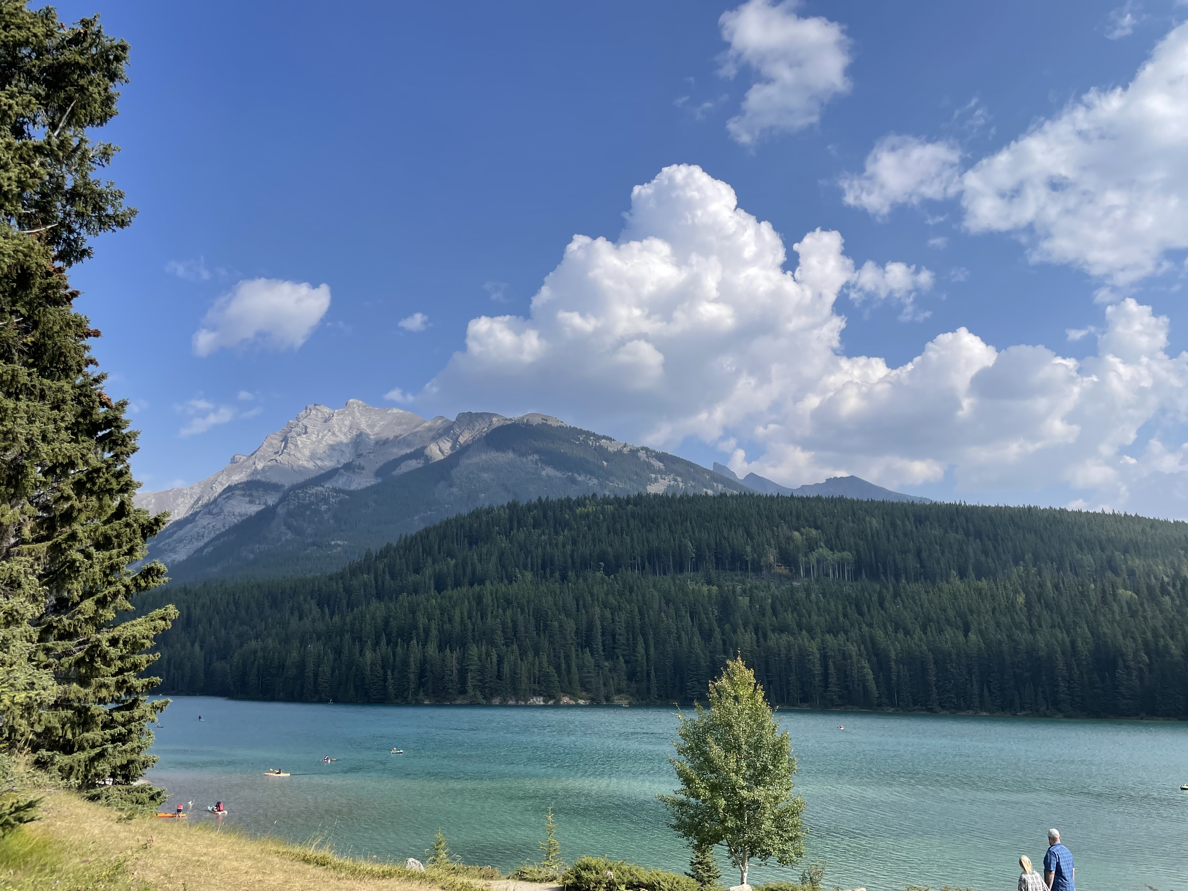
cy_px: 446
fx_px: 892
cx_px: 594
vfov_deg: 53.1
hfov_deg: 67.3
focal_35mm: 26
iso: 32
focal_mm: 4.2
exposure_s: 1/4000
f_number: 1.6
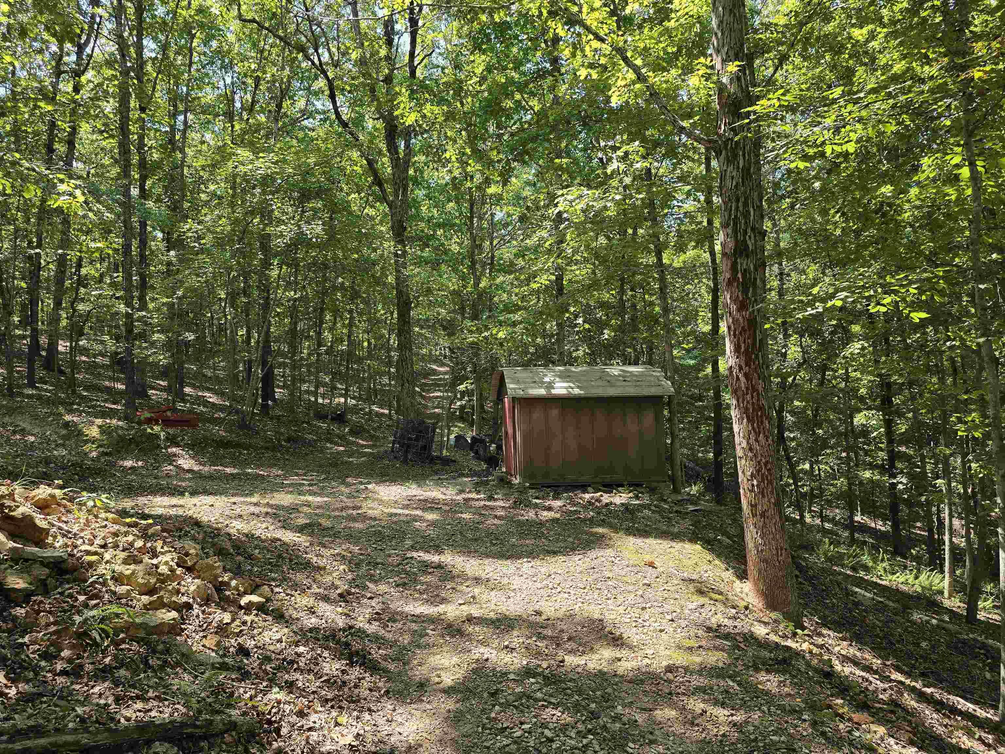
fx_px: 668
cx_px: 502
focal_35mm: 23
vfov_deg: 58.9
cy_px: 377
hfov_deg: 73.9
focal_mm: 6.3
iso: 16
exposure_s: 1/180
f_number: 1.7
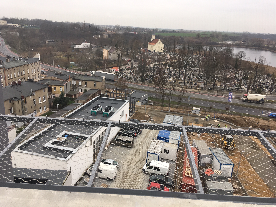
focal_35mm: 29
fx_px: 231
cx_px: 138
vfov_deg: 48.2
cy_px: 104
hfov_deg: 61.7
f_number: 2.2
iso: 32
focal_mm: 4.15
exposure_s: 1/100
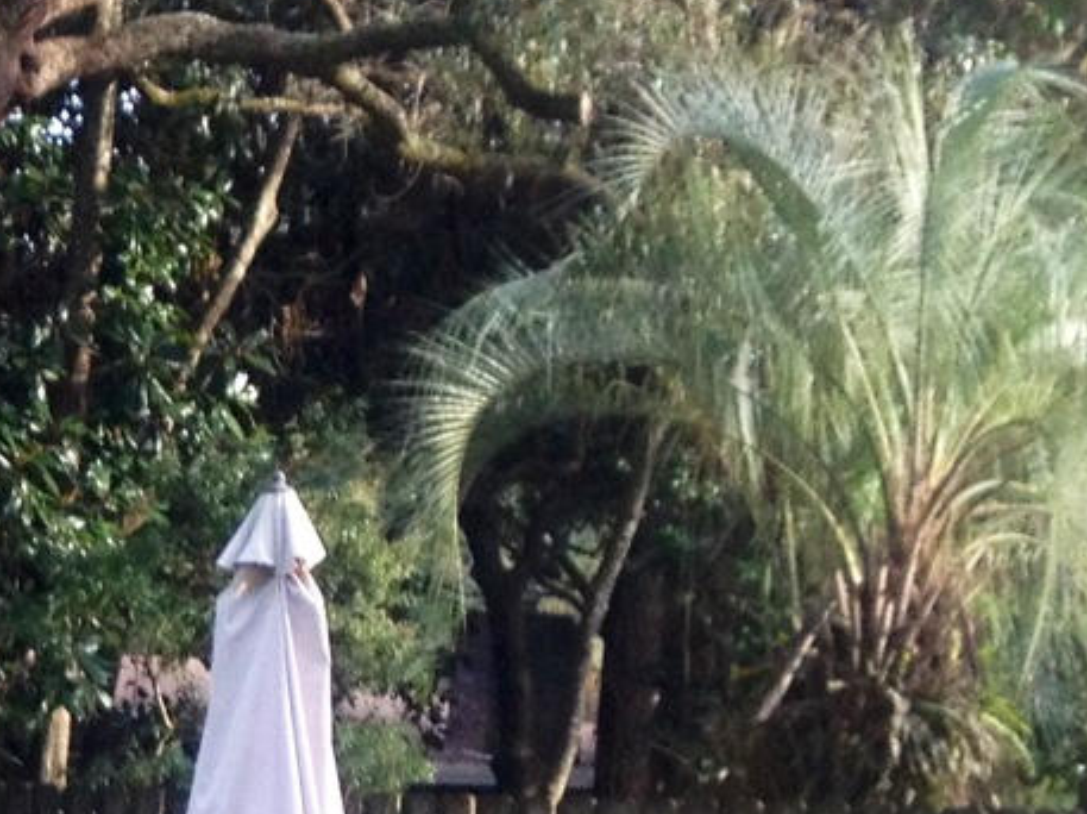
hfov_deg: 11.8
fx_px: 4926
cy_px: 1109
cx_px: -716
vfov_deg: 9.3
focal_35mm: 157
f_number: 2.4
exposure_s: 1/120
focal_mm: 4.28
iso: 64
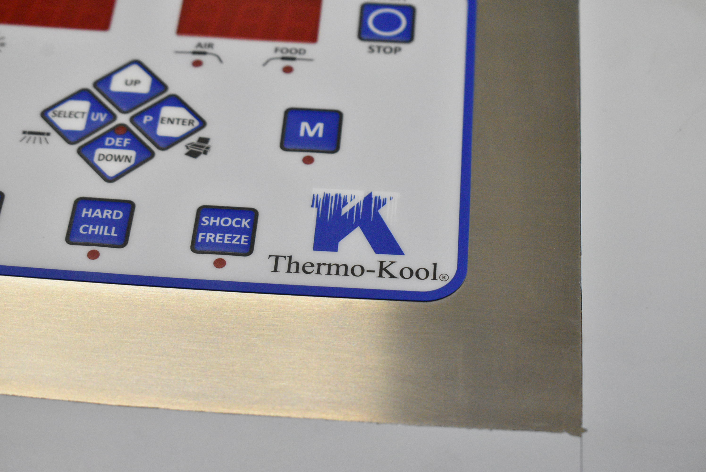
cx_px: 353
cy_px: 236
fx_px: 1619
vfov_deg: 16.6
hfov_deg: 24.6
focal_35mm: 82
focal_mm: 55
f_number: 7.1
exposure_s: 1/200
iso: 6400
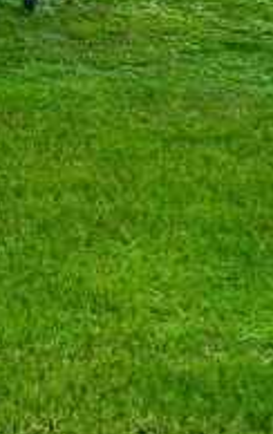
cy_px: -139
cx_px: -799
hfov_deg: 7.3
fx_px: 1588
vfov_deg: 14.8
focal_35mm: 134
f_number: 1.7
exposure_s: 1/640
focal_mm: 6.72
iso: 100
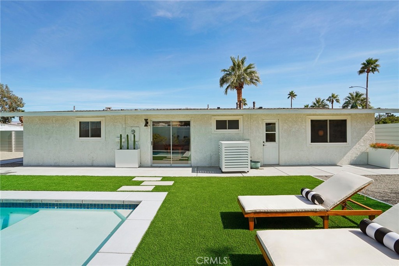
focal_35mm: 16
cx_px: 200
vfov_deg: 73.7
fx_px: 177
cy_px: 133
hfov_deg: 96.8
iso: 100
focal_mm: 16
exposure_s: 1/320
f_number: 8
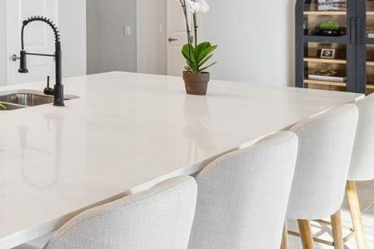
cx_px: -183
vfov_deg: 26.7
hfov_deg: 28.0
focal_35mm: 48
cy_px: 8
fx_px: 498
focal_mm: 14
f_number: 8
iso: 400
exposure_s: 1/13
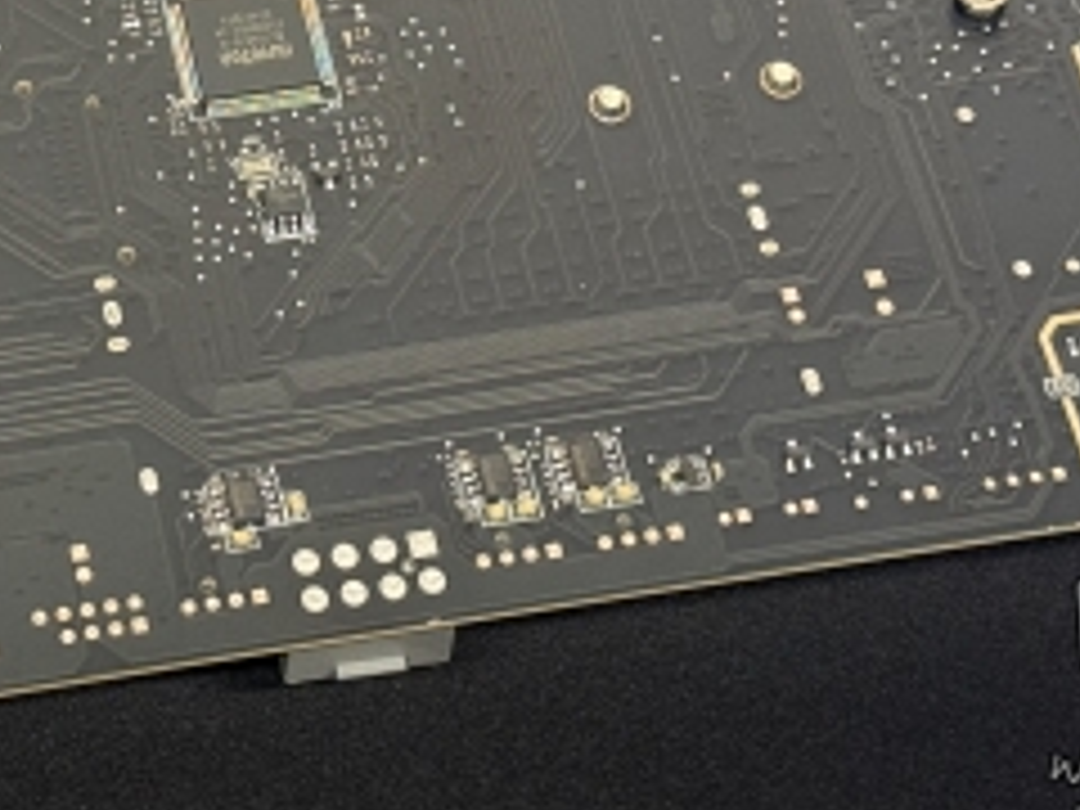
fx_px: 4181
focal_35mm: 134
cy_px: -272
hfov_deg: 14.5
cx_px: -14
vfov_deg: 10.8
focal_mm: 6.76
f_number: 1.78
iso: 250
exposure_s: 1/48
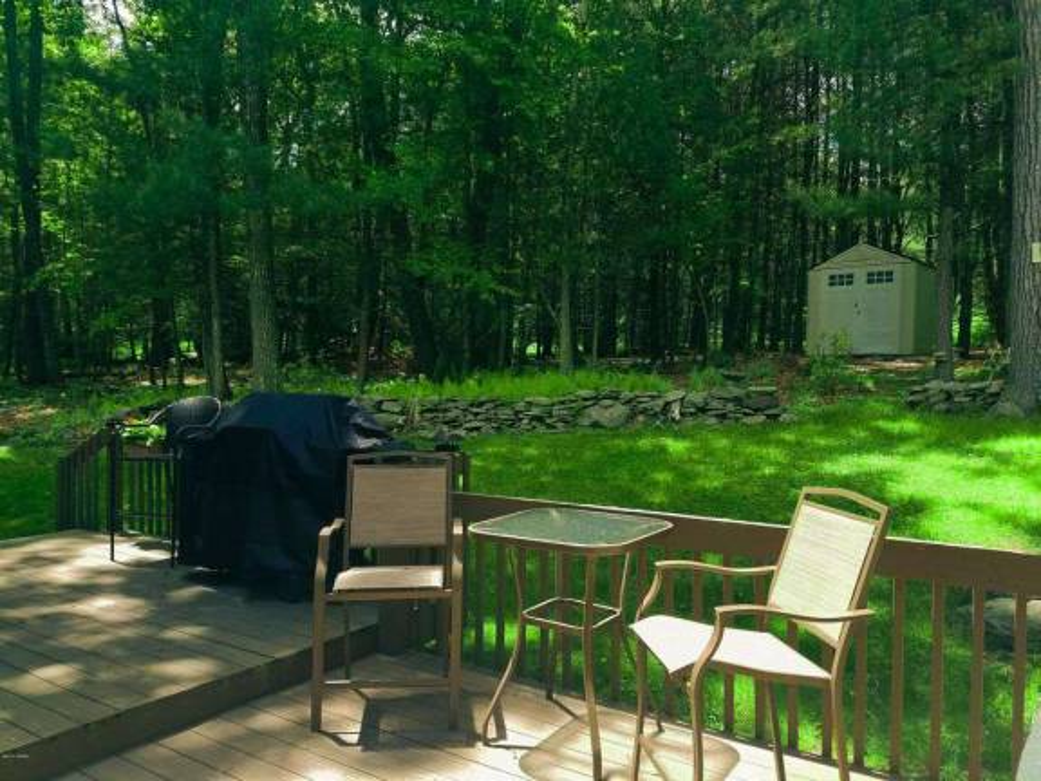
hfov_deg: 67.3
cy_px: 390
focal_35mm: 26
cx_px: 520
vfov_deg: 53.1
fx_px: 782
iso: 50
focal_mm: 4.2
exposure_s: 1/398
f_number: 1.7
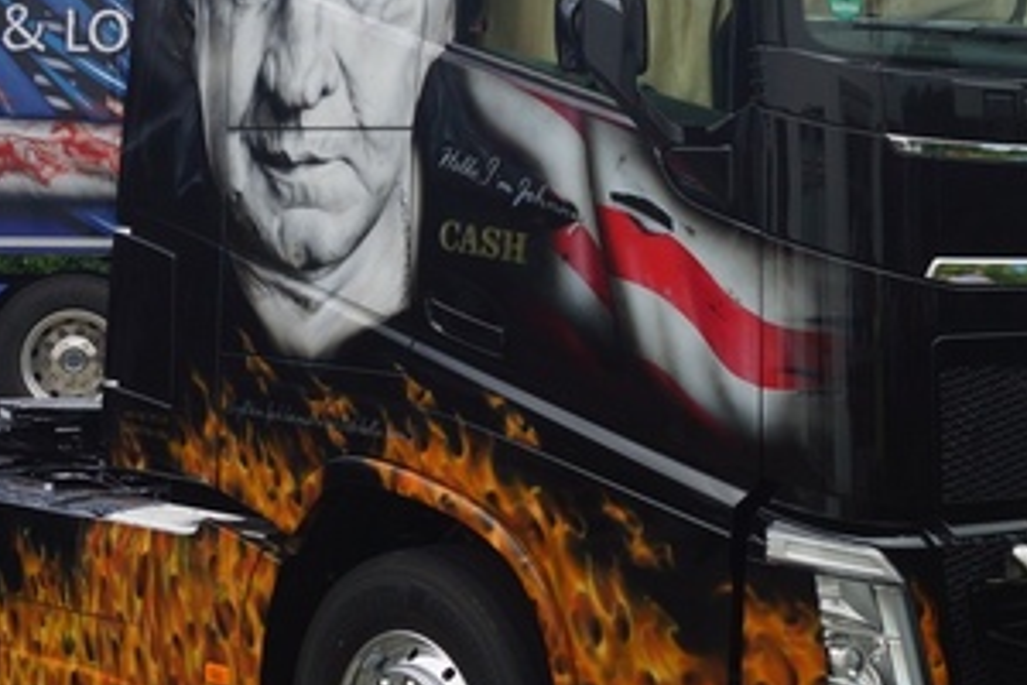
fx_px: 2282
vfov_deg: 17.0
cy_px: 166
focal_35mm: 80
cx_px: 603
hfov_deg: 25.3
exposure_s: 1/60
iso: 100
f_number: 4.5
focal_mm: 20
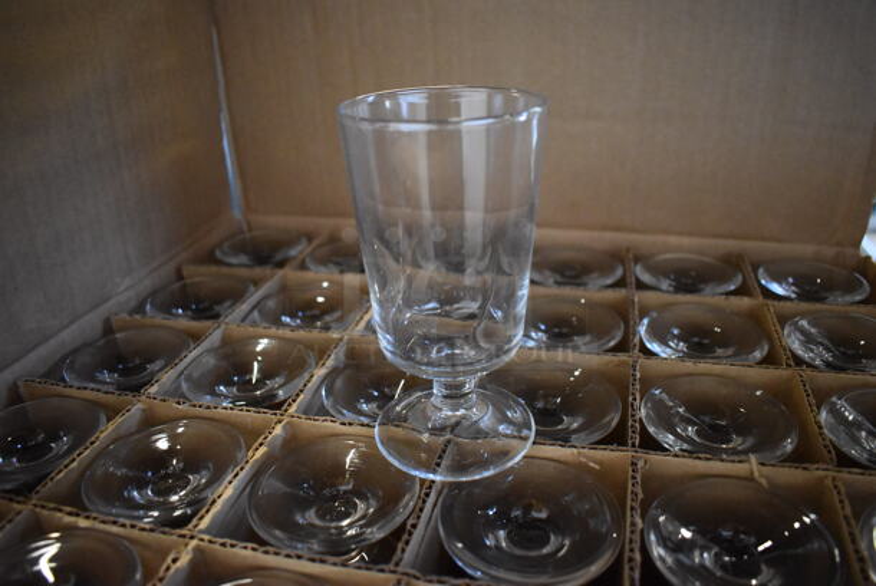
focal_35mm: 27
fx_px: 658
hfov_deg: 67.3
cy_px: 293
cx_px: 438
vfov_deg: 48.0
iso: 4500
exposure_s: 1/125
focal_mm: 18
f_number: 3.5
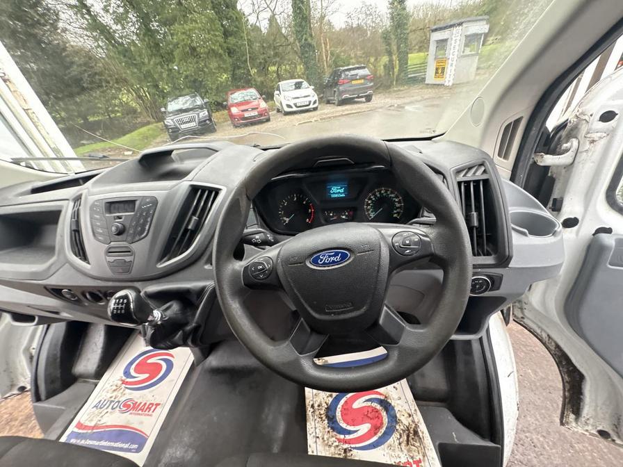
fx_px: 252
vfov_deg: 85.7
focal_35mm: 14
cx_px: 312
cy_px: 234
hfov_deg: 102.1
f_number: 2.2
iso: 500
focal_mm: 2.22
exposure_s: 1/60
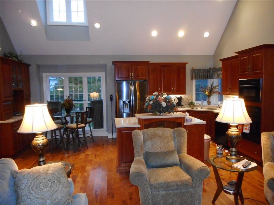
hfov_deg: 69.4
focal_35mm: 25
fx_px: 198
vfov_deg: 54.9
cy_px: 102
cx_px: 137
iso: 720
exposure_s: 1/25
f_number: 3.7
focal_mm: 4.5
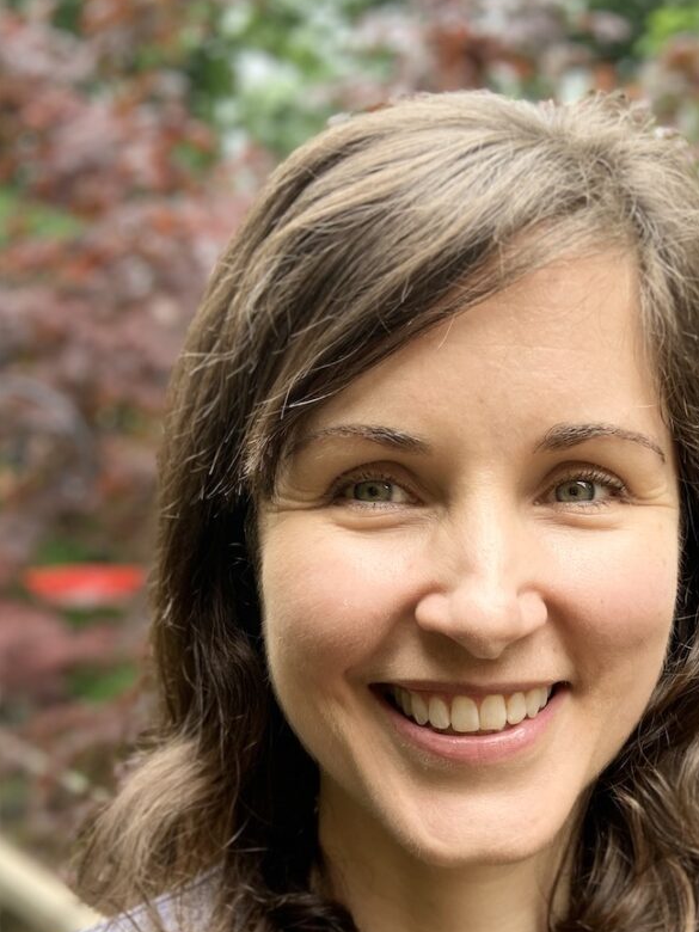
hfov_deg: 35.6
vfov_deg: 45.4
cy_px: 685
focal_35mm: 40
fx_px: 1077
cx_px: 460
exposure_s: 1/122
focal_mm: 4.25
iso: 40
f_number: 1.8
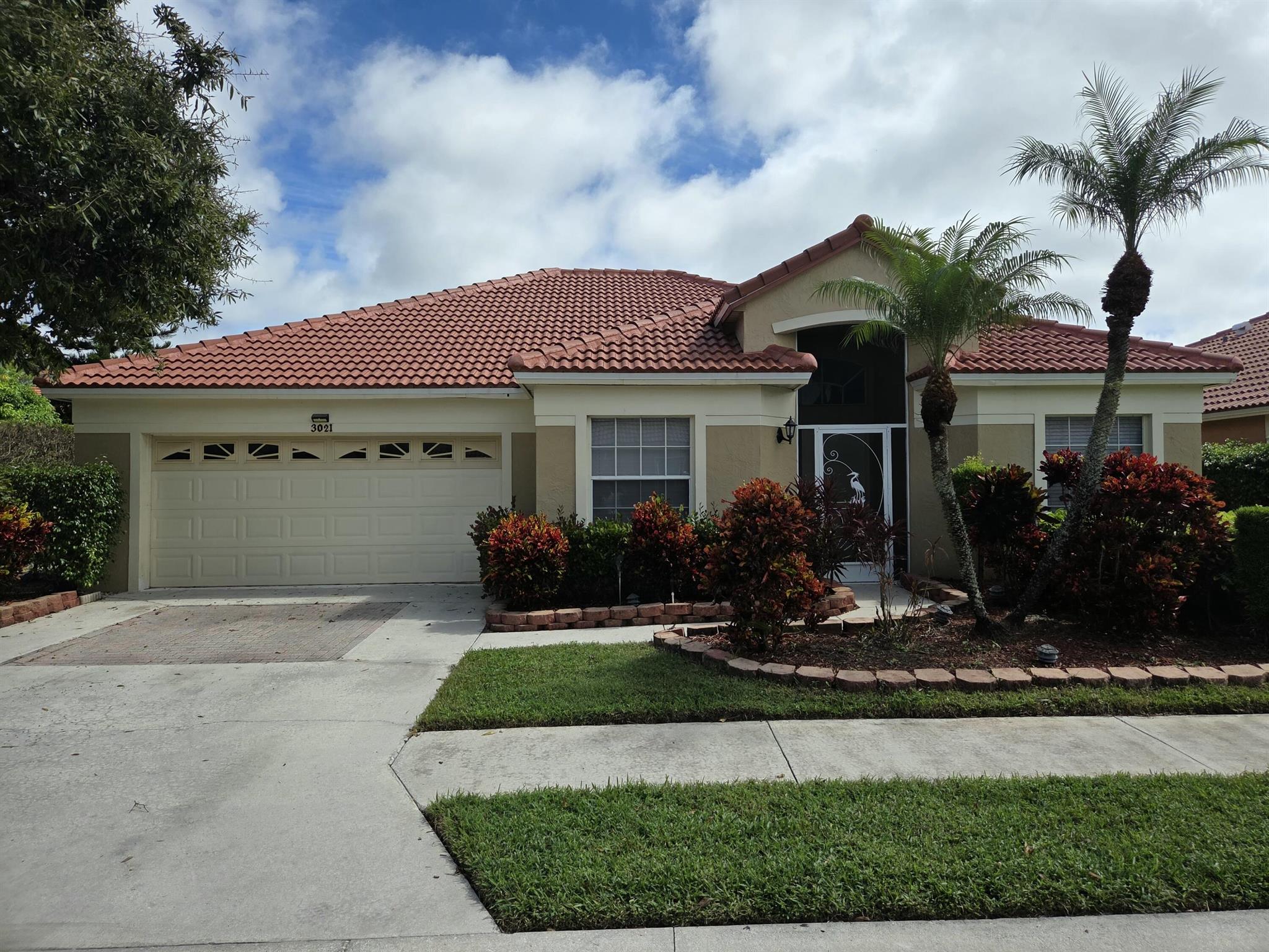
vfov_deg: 58.9
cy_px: 476
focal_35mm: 23
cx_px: 634
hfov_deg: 73.9
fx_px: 843
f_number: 1.8
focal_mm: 5.4
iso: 80
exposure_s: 1/7075
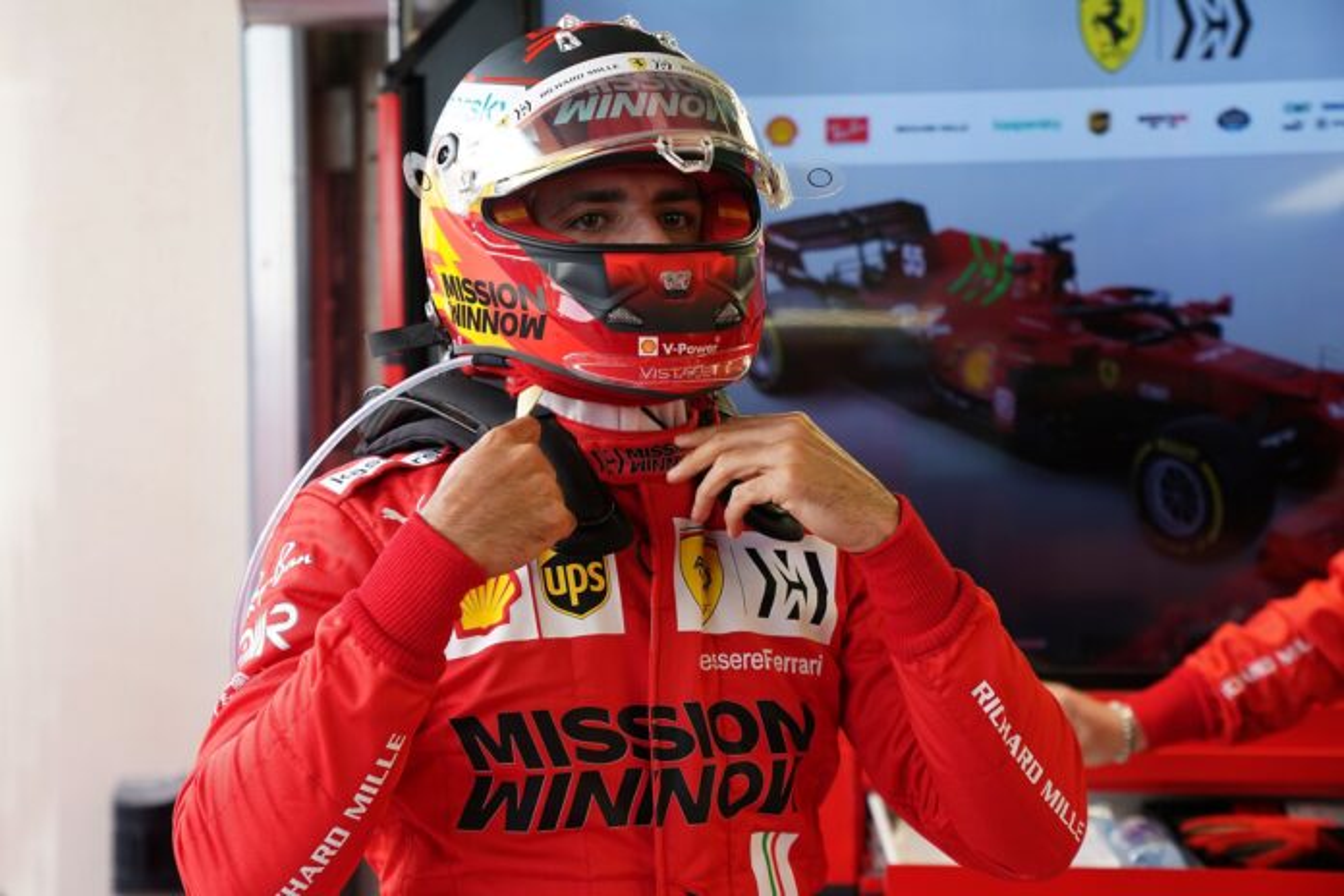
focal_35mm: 67
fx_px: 2501
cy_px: 448
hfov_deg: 30.1
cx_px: 672
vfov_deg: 20.3
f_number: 4
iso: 800
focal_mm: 67
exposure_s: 1/250
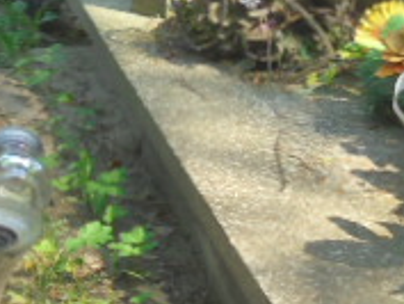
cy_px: -117
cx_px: -306
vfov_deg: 8.3
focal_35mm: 177
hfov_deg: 10.5
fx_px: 2067
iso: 100
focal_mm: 8.9
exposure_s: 1/60
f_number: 4.8
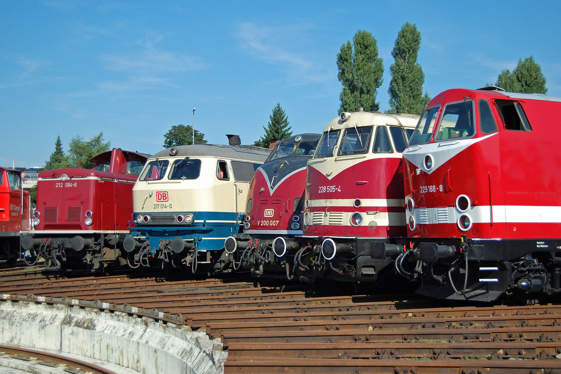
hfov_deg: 37.2
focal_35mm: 54
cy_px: 185
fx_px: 834
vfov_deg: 25.3
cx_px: 282
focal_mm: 35
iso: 200
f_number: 4.8
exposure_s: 1/1250
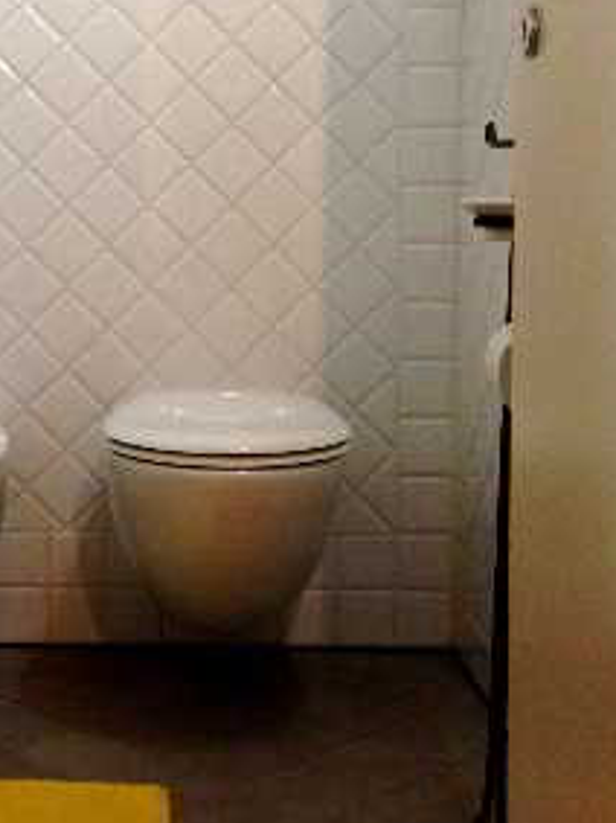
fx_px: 1662
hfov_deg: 20.5
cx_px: 46
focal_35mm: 70
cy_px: 276
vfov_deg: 27.6
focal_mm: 4.12
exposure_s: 1/20
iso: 160
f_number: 2.4
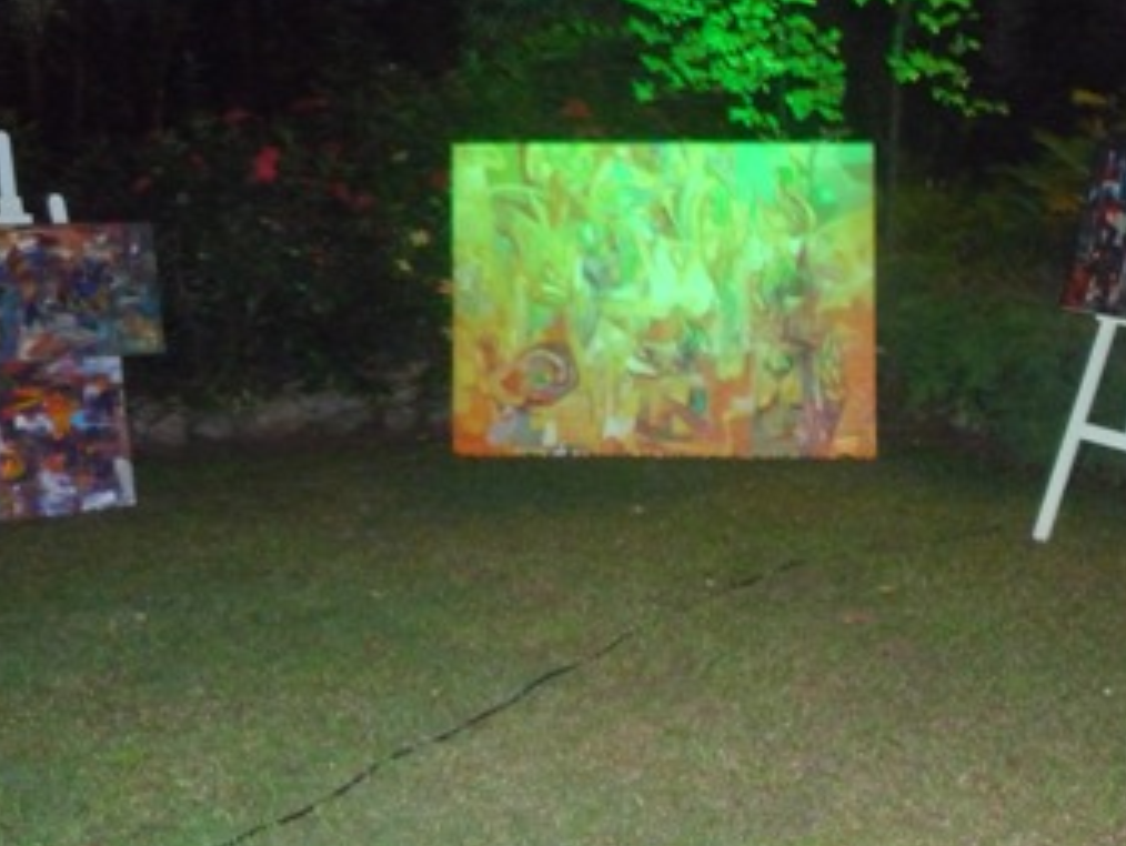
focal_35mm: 45
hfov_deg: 41.6
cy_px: 383
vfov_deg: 32.2
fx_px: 1465
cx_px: 736
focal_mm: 5.6
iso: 1000
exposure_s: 1/8
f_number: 3.6
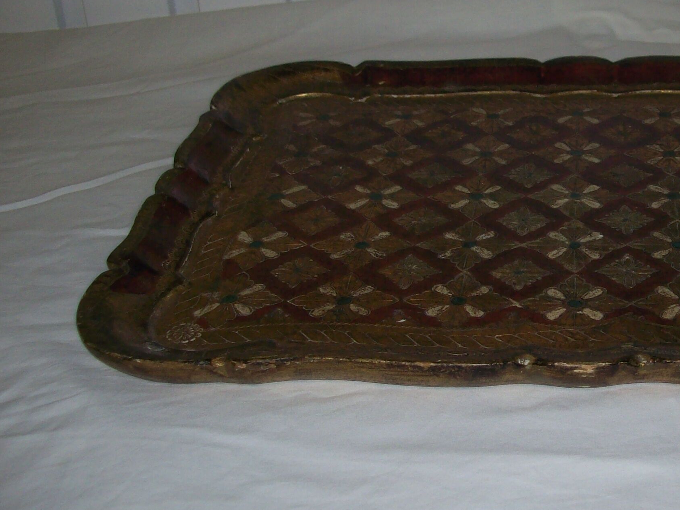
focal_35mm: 61
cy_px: 219
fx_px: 1198
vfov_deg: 24.0
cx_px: 569
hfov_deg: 30.7
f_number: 2.7
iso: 80
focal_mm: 6
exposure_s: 1/64
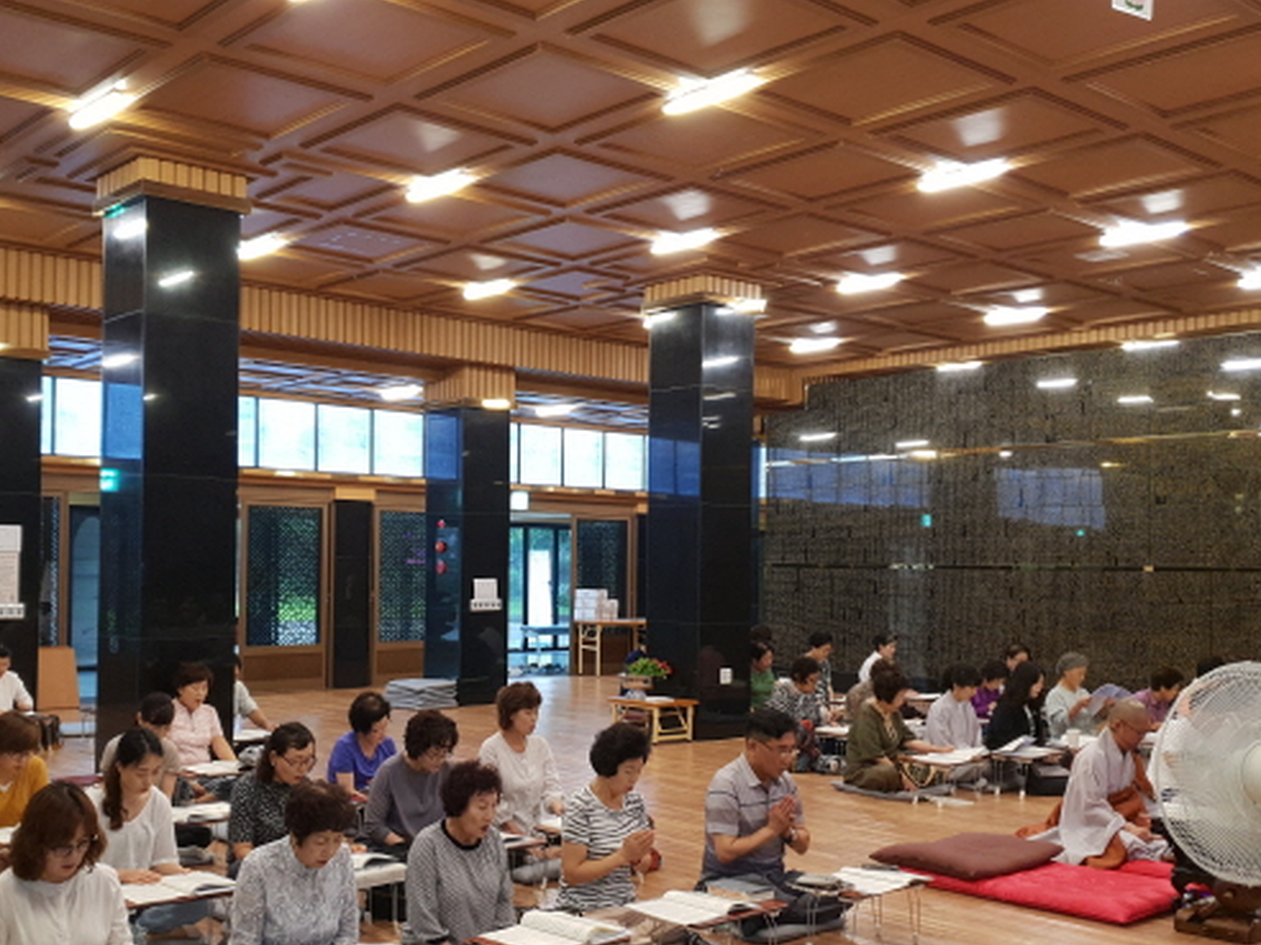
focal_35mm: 37
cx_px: 525
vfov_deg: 38.6
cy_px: 521
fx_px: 1348
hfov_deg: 49.9
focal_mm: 4.3
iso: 125
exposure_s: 1/24
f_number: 1.5
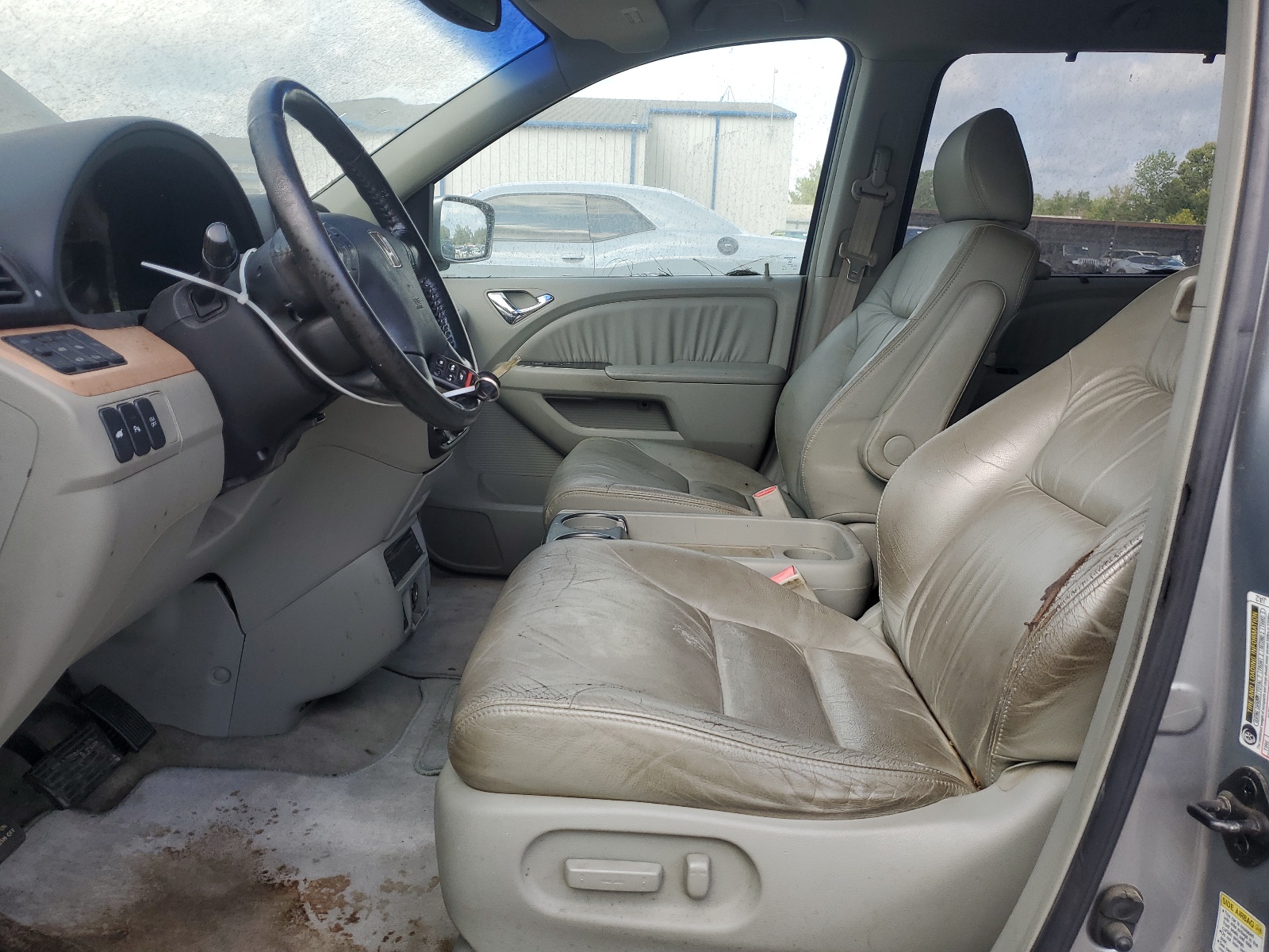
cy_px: 476
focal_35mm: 26
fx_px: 953
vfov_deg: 53.1
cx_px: 634
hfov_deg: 67.3
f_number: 1.5
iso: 50
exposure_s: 1/625
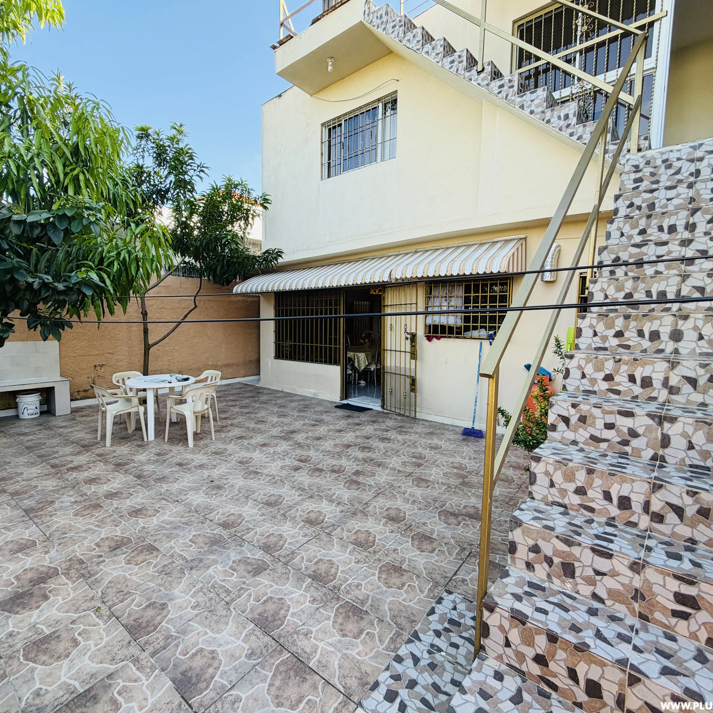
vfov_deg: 84.0
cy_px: 353
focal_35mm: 17
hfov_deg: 83.5
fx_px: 396
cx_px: 310
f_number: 2.2
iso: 64
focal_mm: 2.22
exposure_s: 1/151
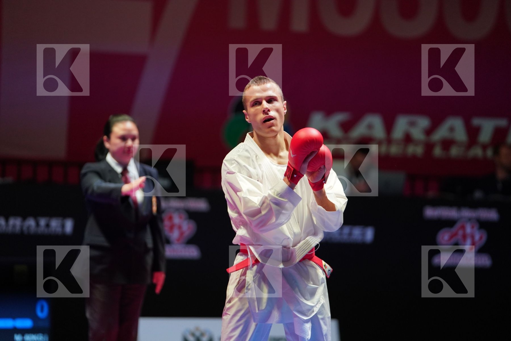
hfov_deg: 11.7
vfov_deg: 7.8
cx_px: 256
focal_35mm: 176
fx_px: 2498
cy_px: 170
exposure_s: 1/1000
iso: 2500
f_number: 2.8
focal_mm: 176
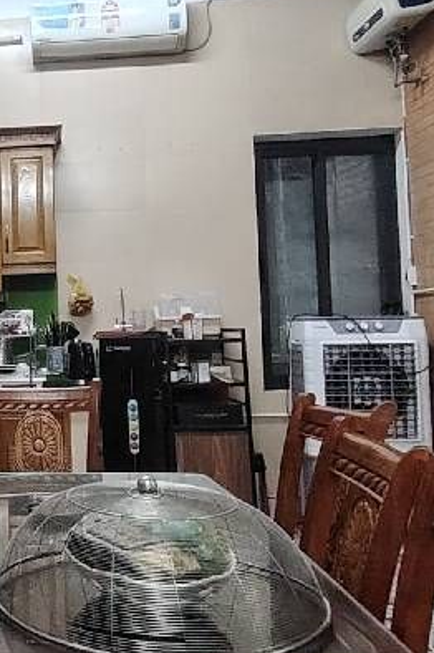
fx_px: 833
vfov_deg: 42.7
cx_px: -66
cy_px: 300
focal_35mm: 46
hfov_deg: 26.4
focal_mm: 1.42
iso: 252
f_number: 2.2
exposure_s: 1/33.3
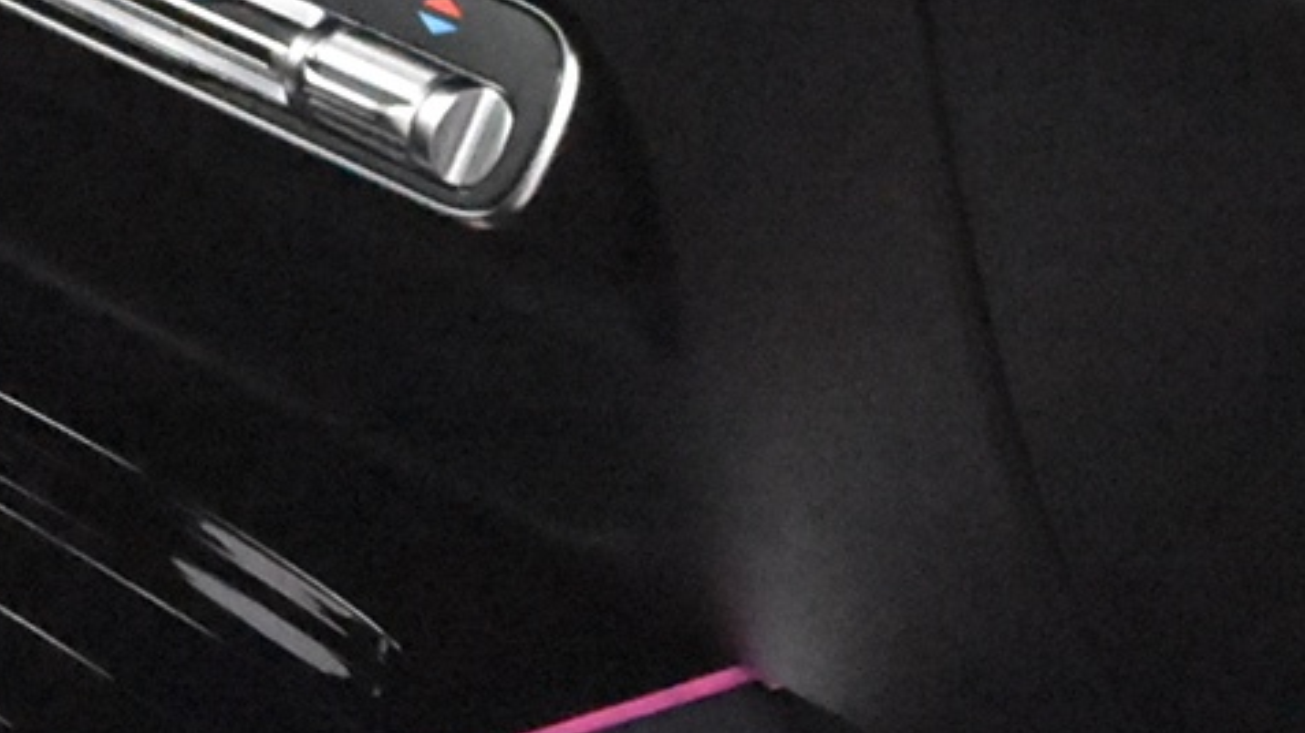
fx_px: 5708
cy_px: -406
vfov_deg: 7.2
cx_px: -1042
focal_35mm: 165
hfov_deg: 12.0
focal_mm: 20
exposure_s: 1/50
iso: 12800
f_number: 5.6
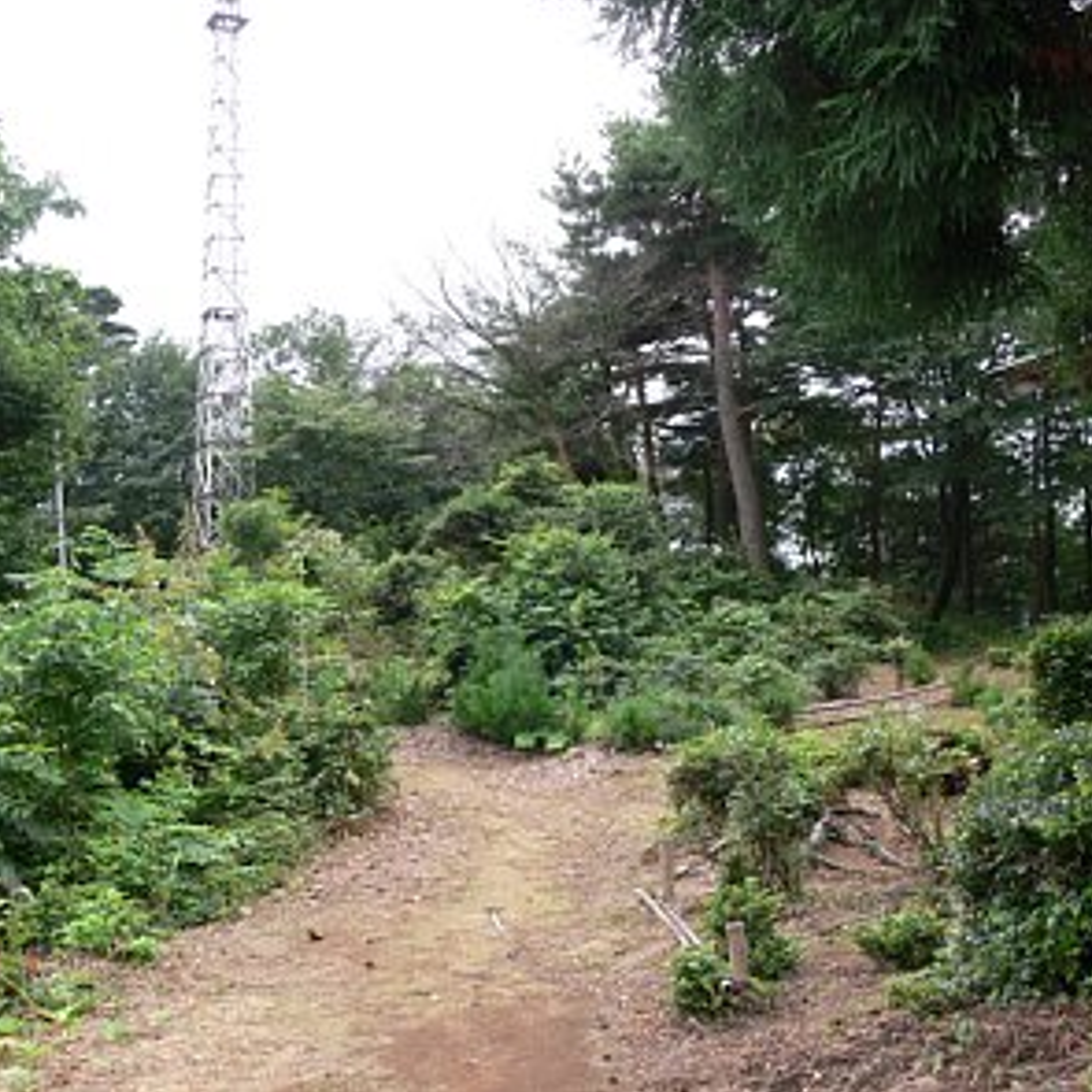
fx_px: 1499
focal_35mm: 42
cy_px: 544
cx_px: 496
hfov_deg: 40.0
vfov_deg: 40.0
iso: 80
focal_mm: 7.4
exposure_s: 1/100
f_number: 5
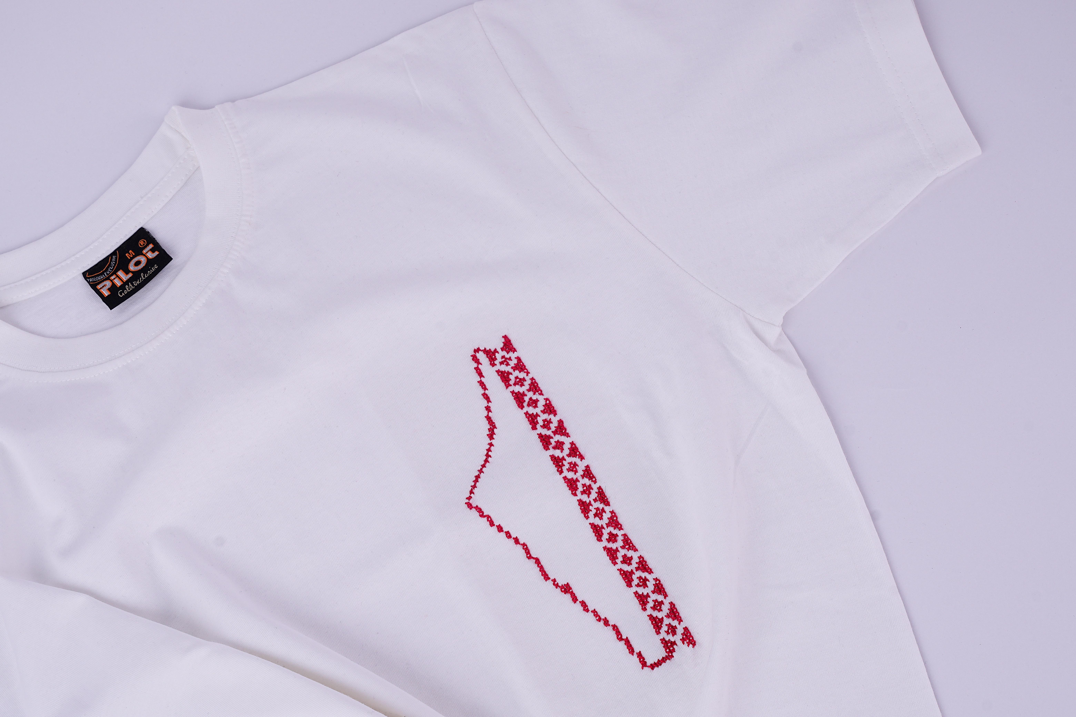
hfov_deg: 32.4
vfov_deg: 21.9
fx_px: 1853
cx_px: 538
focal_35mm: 62
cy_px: 358
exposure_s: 1/160
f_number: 14
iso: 125
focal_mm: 41.8
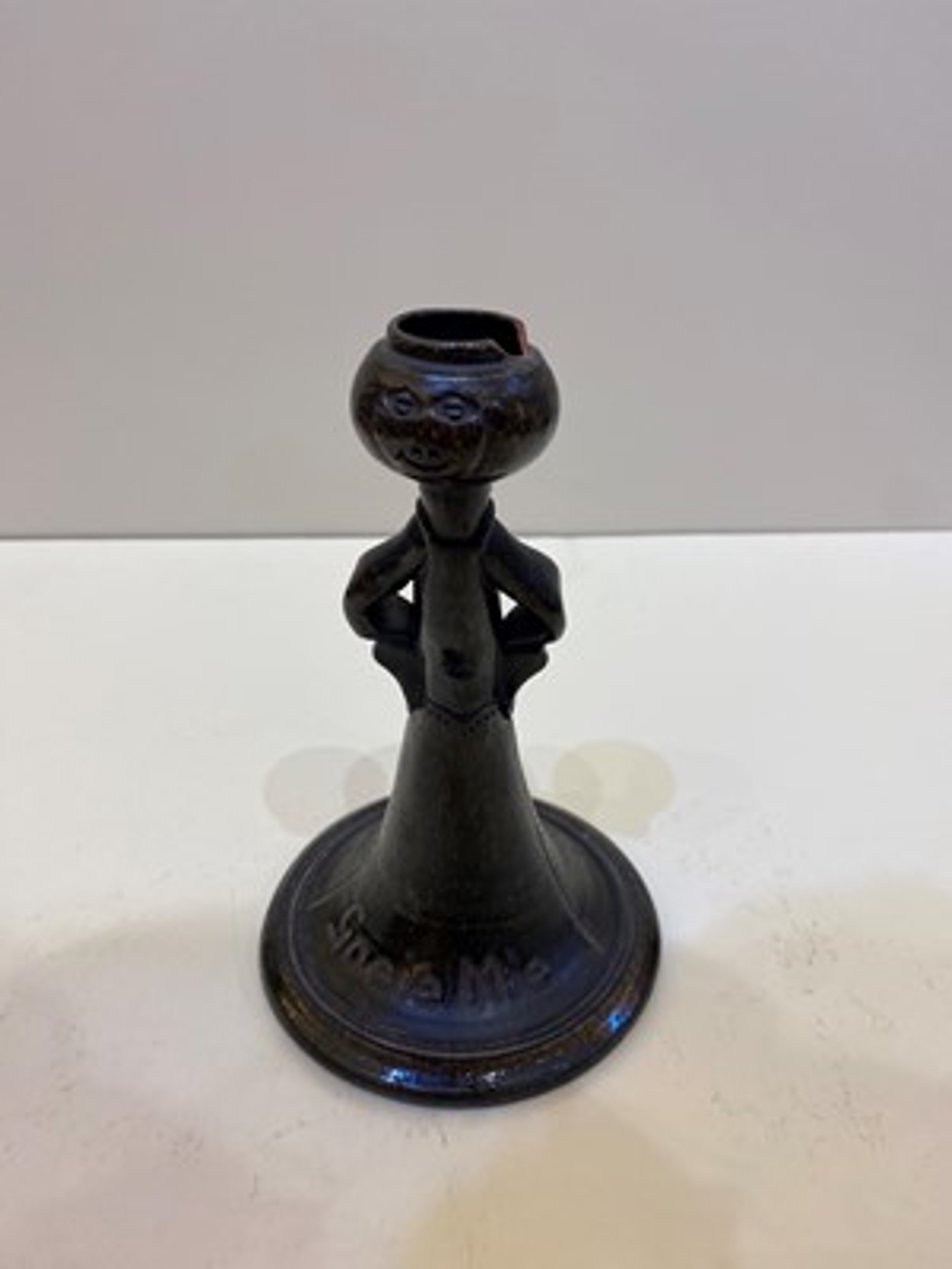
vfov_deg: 67.3
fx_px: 953
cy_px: 634
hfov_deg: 53.1
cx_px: 476
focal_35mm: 26
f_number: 1.8
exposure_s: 1/100
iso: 100
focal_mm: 4.25
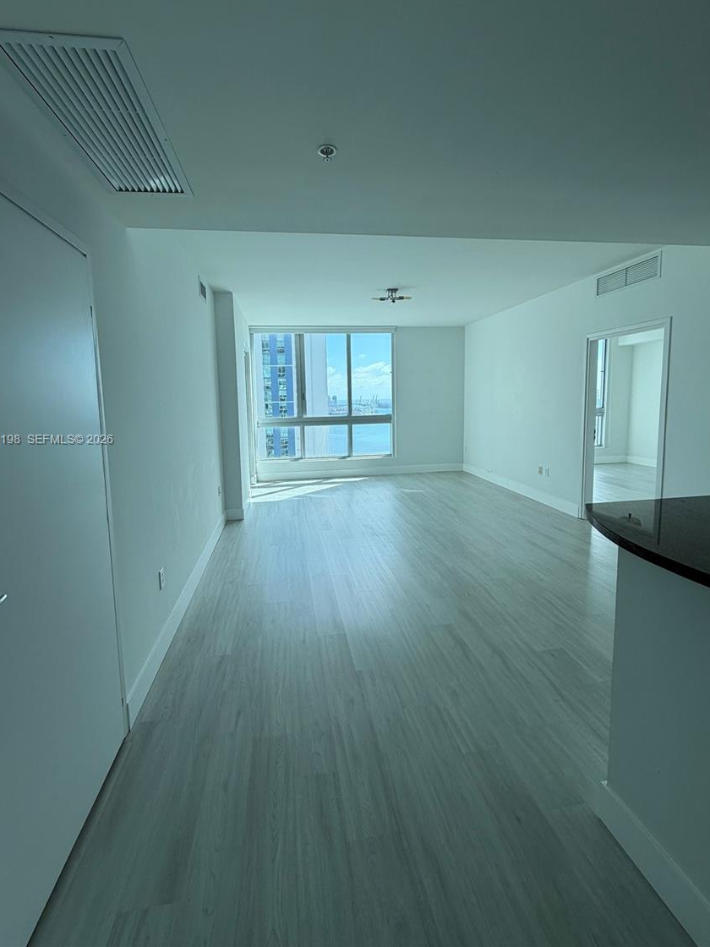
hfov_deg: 81.7
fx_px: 410
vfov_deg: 98.0
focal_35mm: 15
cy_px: 441
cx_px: 337
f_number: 2.2
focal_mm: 2.22
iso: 64
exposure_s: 1/430
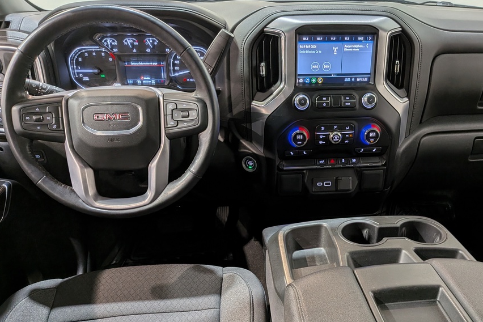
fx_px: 402
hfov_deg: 61.5
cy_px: 208
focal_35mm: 30
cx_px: 283
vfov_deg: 43.1
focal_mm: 4.53
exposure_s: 1/100
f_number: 1.7
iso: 29
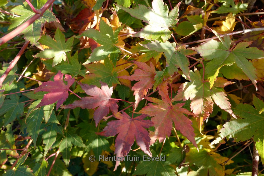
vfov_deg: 44.9
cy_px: 86
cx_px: 128
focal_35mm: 29
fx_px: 213
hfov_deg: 63.7
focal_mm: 28
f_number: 16
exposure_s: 1/60
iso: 1000
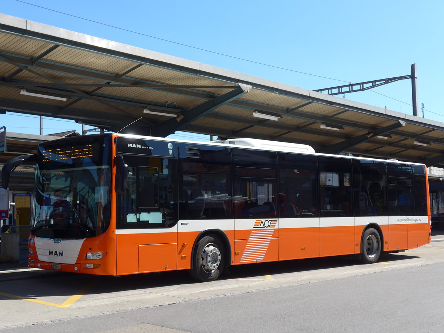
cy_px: 166
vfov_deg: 28.0
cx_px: 222
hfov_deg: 36.8
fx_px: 667
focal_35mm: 52
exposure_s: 1/800
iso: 80
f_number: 3.3
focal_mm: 10.7
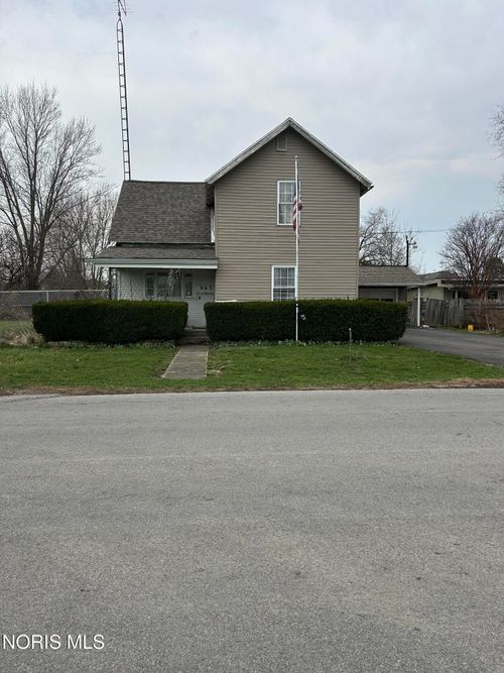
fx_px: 505
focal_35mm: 26
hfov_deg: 53.0
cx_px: 252
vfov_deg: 67.3
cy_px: 336
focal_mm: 5.7
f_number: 1.5
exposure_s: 1/3704
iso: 50
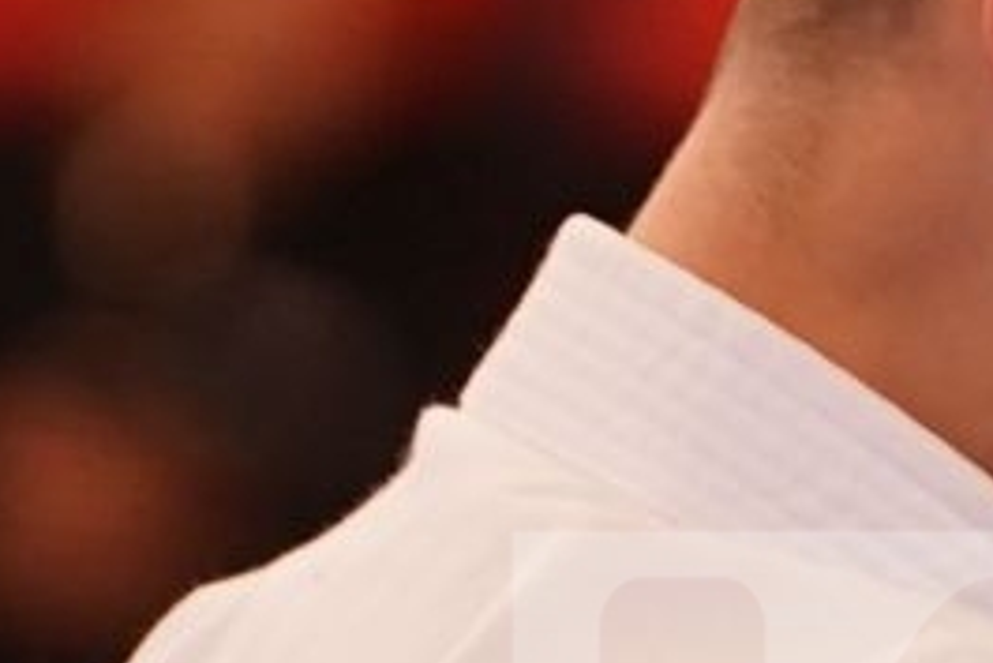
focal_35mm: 1668
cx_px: 2132
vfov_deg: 0.8
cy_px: 873
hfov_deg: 1.2
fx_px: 46032
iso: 1000
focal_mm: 164
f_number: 2.8
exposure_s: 1/500
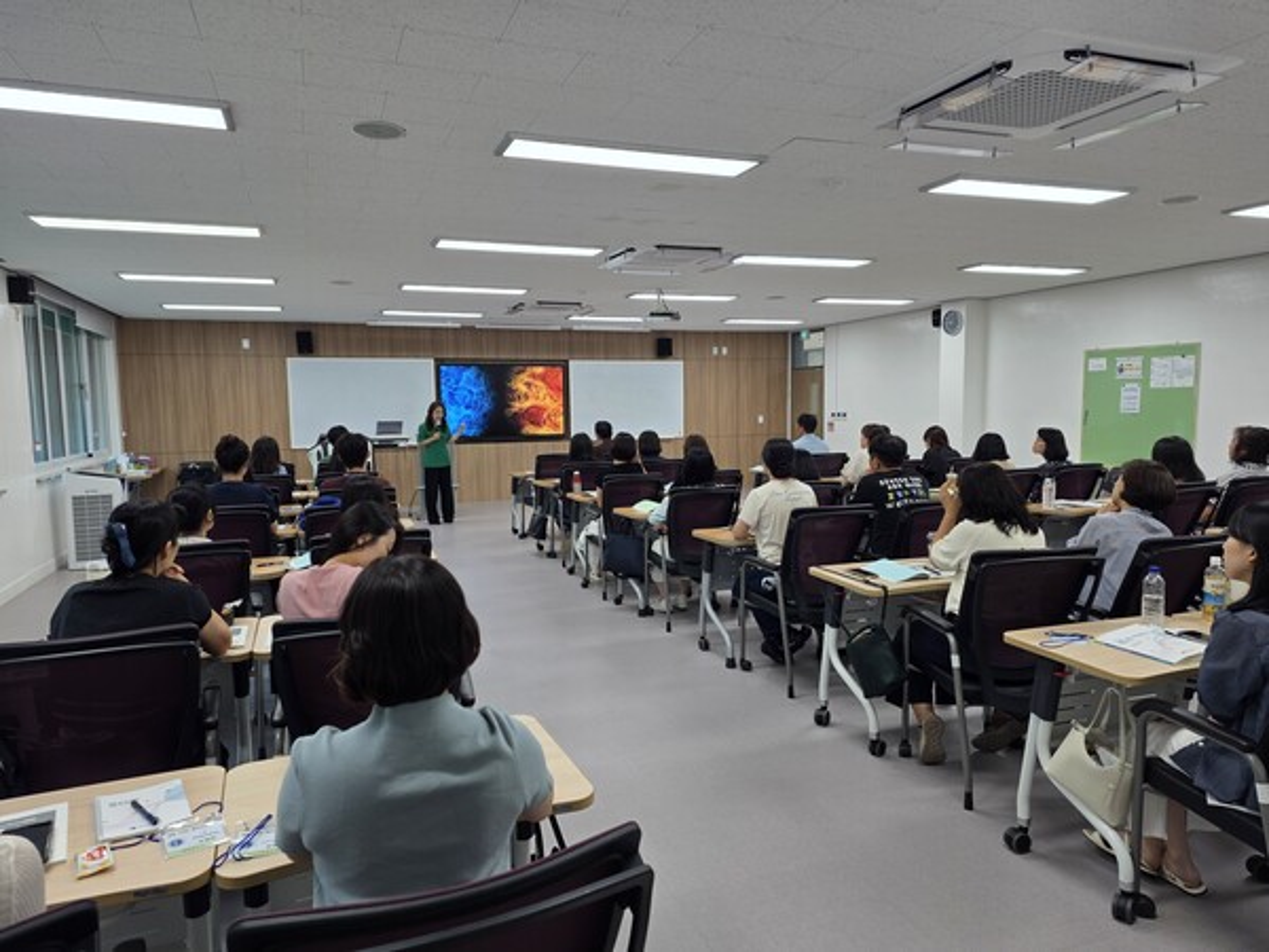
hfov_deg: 73.9
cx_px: 634
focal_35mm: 23
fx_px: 843
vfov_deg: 58.9
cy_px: 476
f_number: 1.7
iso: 50
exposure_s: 1/120
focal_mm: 6.3
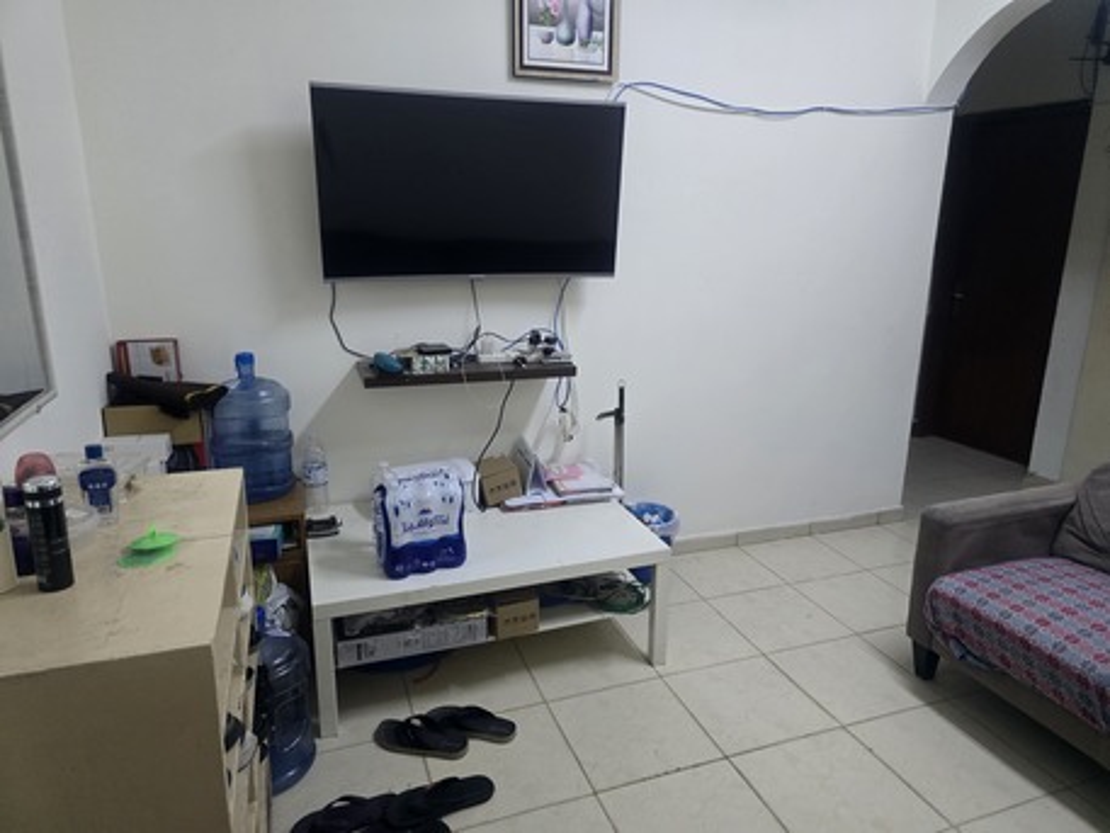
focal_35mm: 23
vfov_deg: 58.9
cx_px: 555
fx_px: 738
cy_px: 416
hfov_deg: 73.9
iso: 800
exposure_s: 1/120
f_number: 1.7
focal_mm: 6.3
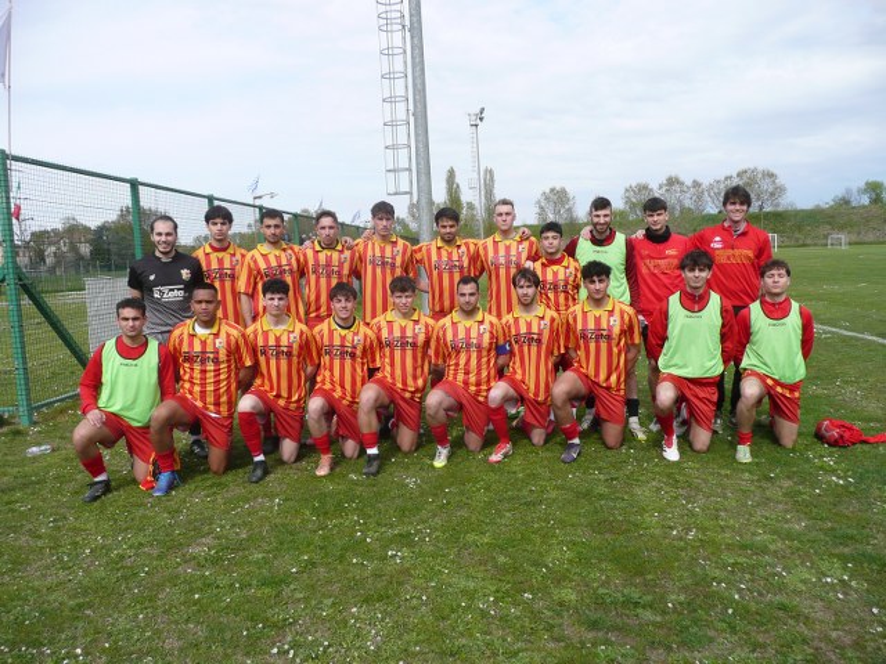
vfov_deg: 49.7
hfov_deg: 63.4
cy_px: 332
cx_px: 443
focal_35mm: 28
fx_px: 717
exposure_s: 1/640
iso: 100
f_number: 3.3
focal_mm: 4.6
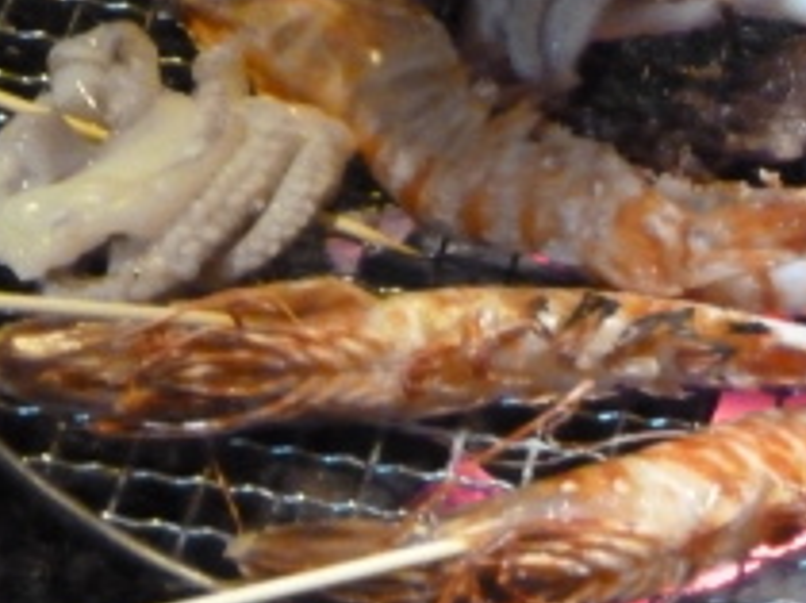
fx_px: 5768
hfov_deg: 8.0
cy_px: 148
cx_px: 725
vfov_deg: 6.0
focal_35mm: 248
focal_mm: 17
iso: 1600
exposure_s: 1/8
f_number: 4.3
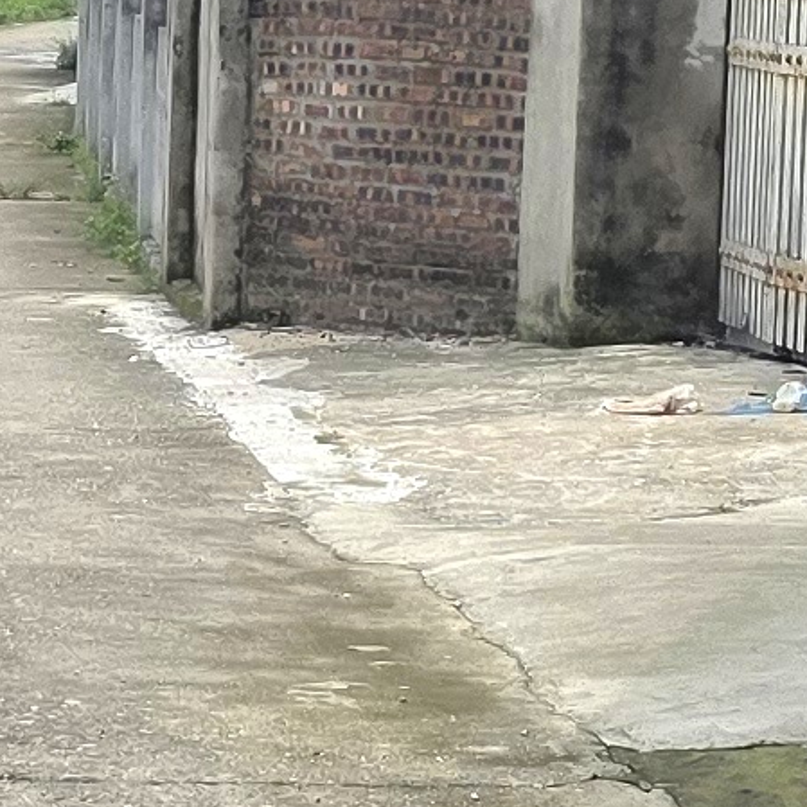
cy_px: 194
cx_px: -262
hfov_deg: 9.5
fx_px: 4774
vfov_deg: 9.6
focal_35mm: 181
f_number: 1.7
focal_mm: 6.3
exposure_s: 1/10000
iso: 80
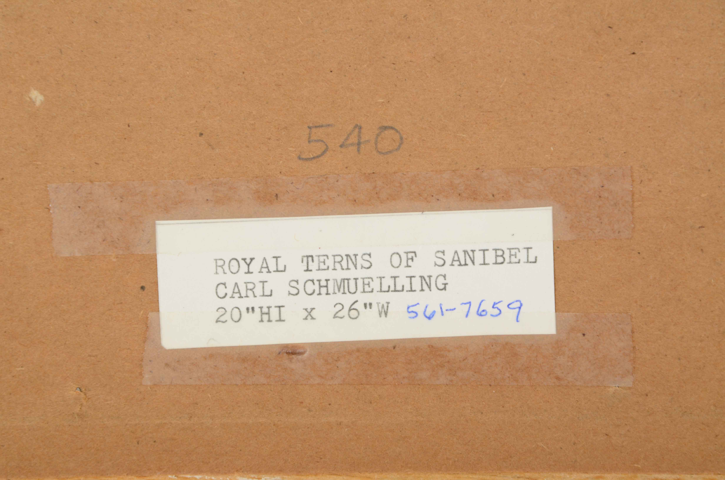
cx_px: 362
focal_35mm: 158
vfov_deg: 8.7
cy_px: 240
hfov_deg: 13.1
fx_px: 3165
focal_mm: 105
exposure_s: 1/160
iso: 200
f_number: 13
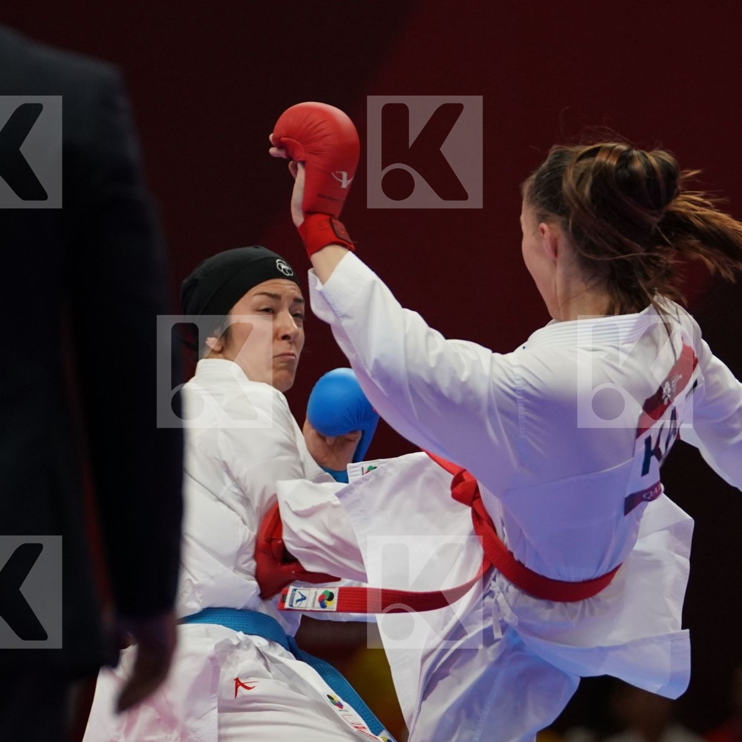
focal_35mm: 468
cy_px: 372
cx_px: 425
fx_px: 11350
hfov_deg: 3.7
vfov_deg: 3.7
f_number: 4
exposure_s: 1/1000
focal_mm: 244
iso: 2500
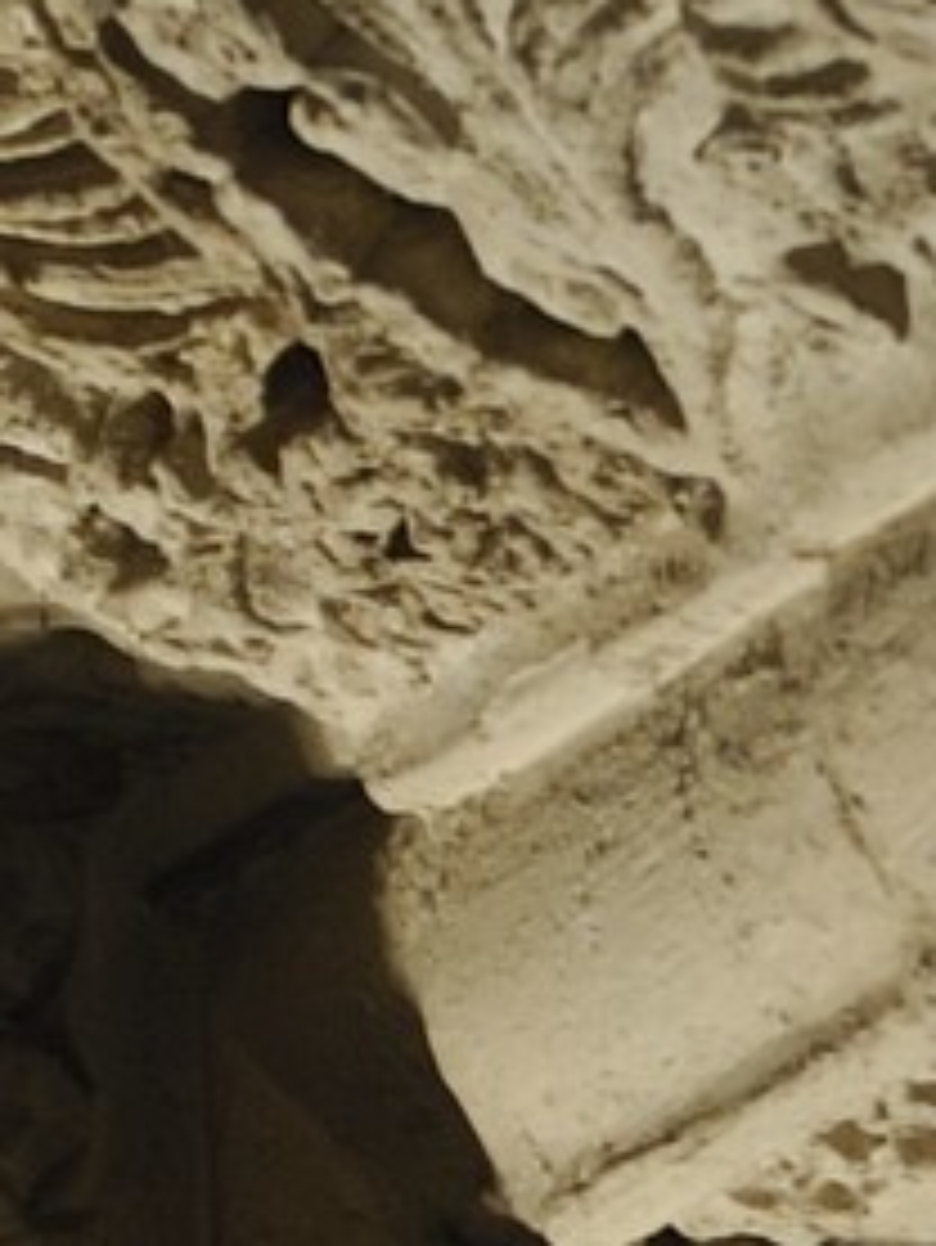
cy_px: 3790
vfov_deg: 1.4
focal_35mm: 1378
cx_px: -576
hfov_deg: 1.1
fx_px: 49642
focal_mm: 110
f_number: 5
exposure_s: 1/3.33
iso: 100
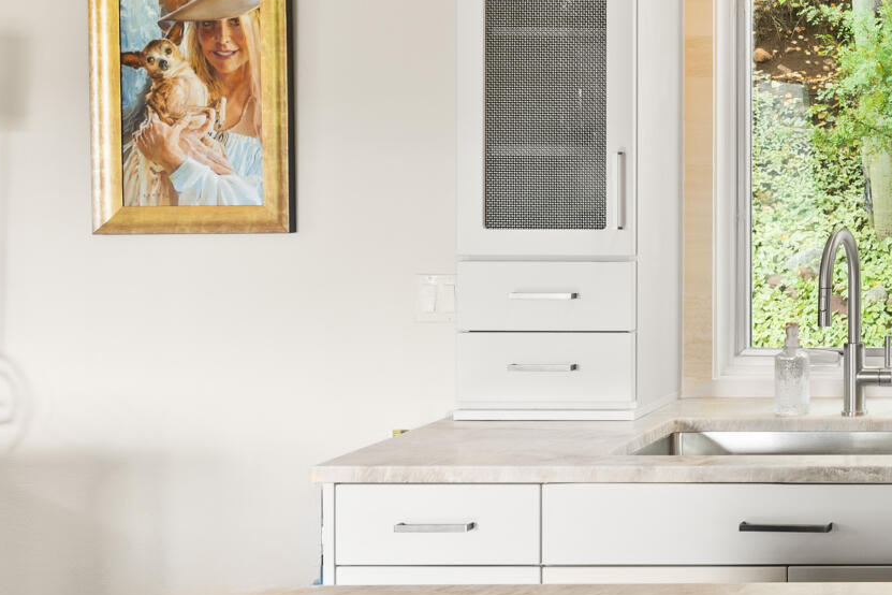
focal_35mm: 67
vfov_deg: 20.2
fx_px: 1655
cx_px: 1257
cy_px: 163
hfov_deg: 24.8
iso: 125
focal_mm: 18.5
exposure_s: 2
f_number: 7.1
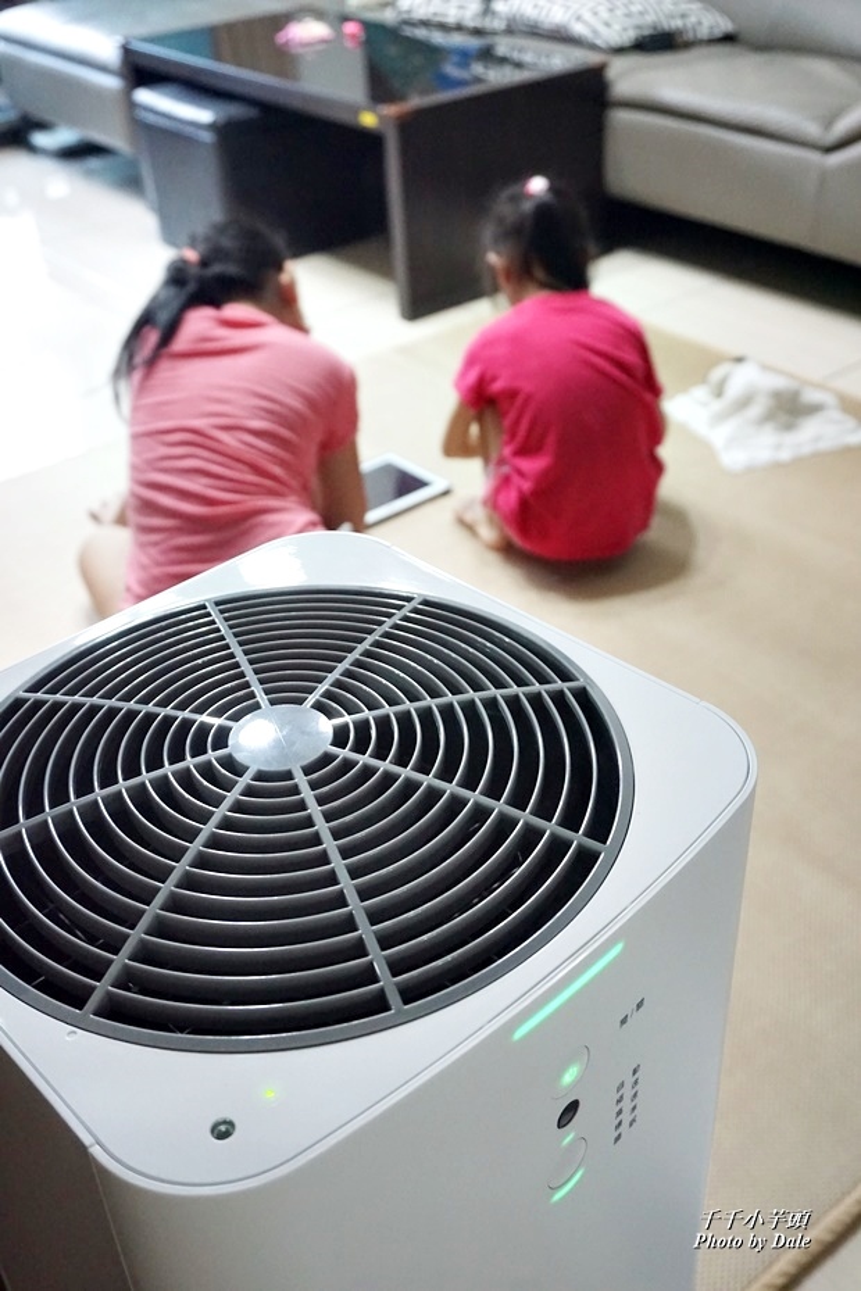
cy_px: 646
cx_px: 430
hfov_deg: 36.9
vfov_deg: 53.1
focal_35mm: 36
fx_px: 1291
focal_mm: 24
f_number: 5
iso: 2500
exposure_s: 1/60
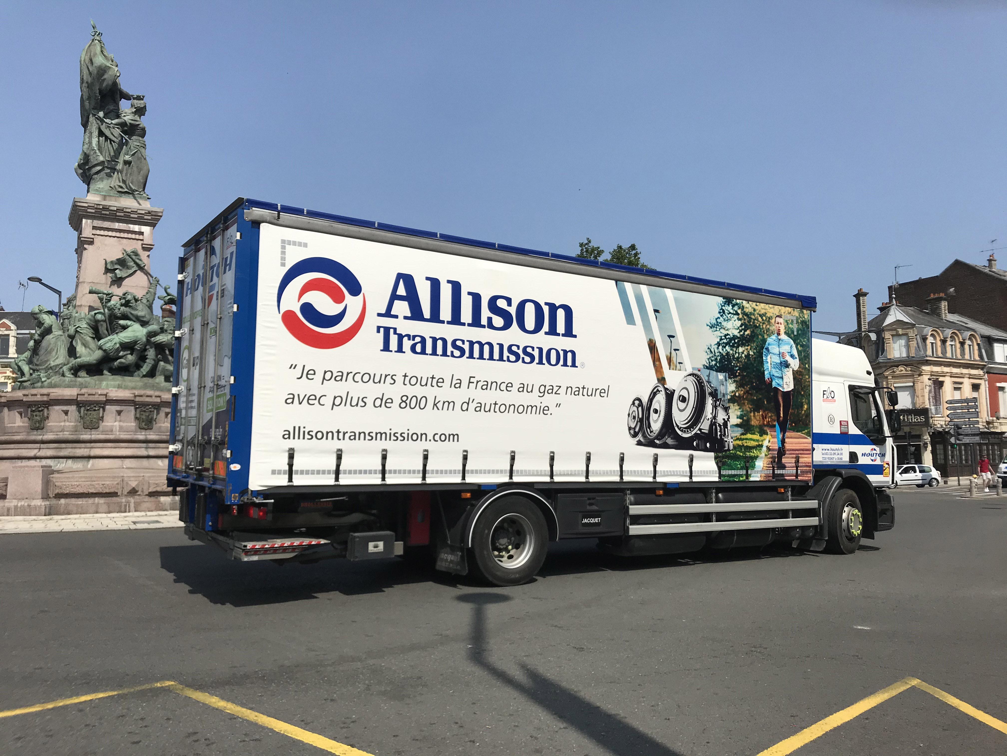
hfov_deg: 63.4
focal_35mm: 28
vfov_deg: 49.7
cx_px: 504
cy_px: 378
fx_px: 815
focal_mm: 3.99
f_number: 1.8
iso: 20
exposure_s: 1/5051
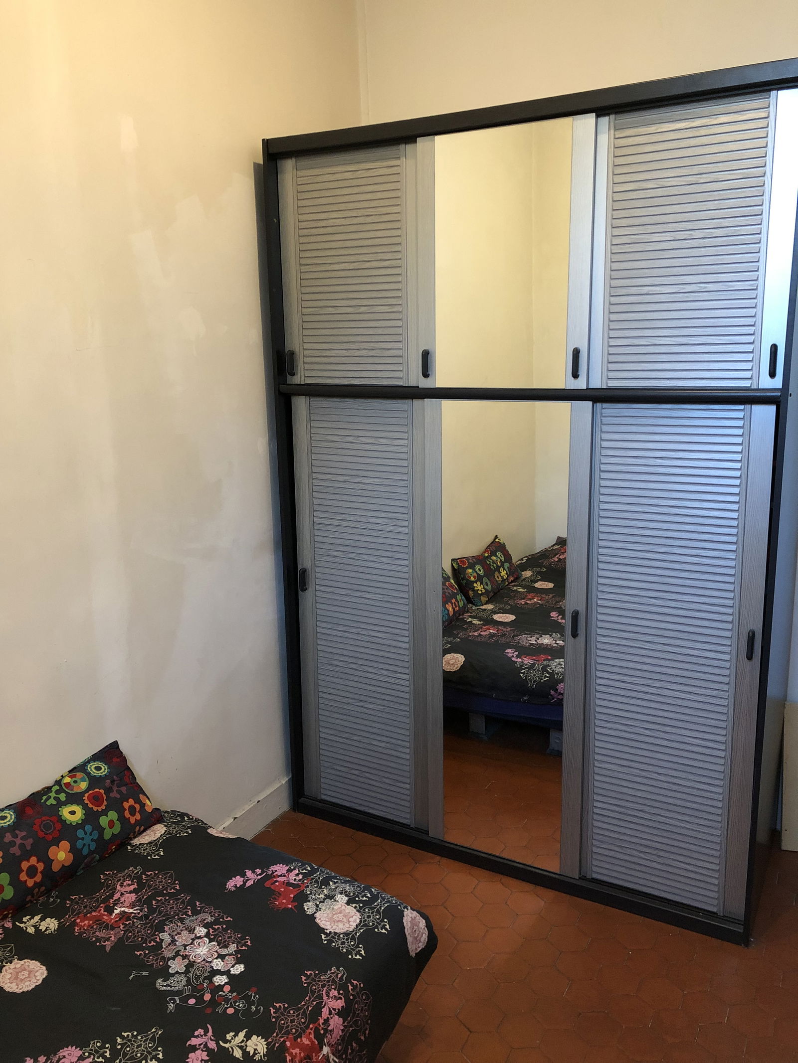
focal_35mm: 28
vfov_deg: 63.4
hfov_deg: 49.7
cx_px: 399
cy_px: 532
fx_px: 861
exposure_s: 1/13
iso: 100
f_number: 1.8
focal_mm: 4
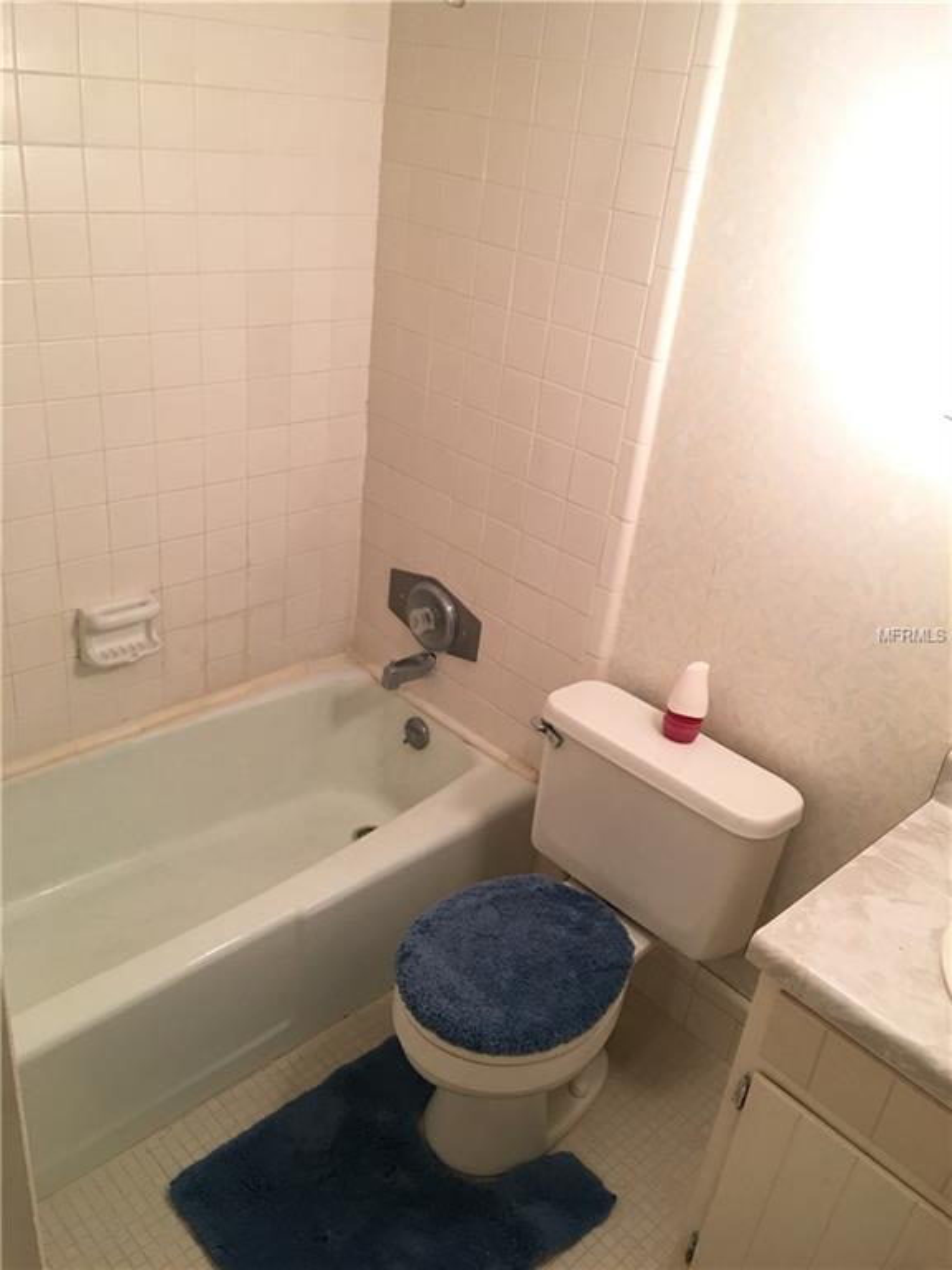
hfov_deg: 48.2
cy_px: 635
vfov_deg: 61.7
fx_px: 1063
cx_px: 476
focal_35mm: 29
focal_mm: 4.15
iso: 100
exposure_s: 1/15
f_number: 2.2
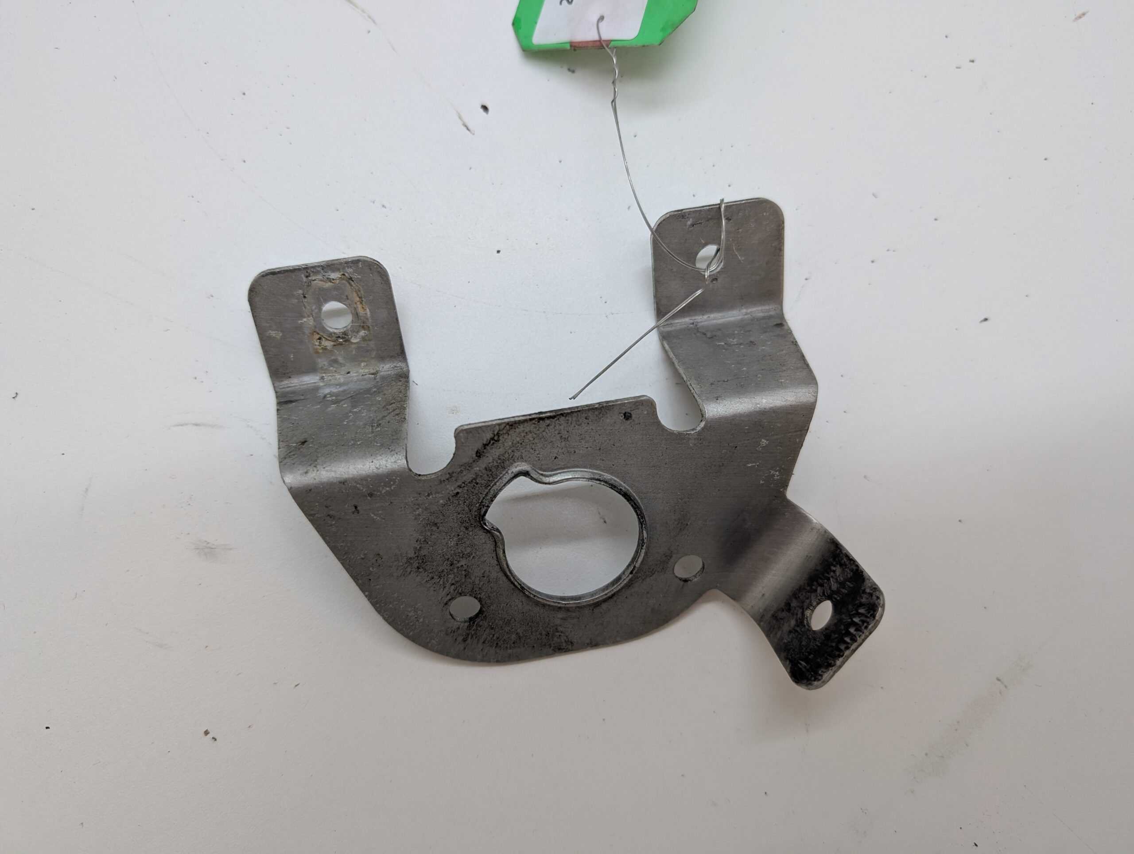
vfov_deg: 56.9
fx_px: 787
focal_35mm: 24
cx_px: 567
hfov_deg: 71.5
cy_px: 427
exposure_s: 1/126
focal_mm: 6.9
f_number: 1.68
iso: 102
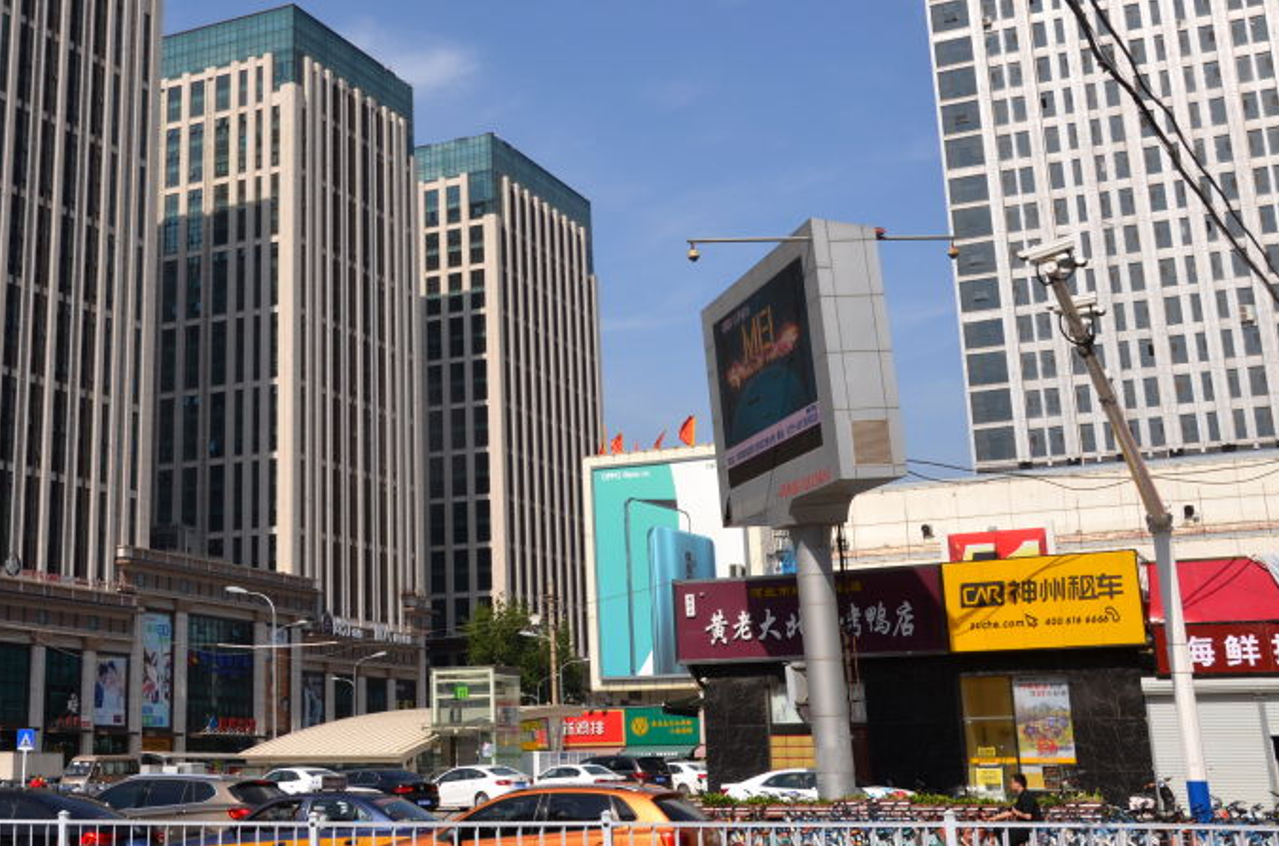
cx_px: 354
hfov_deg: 38.9
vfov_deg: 26.7
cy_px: 278
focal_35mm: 50
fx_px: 1772
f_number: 9
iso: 100
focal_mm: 22
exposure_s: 1/320
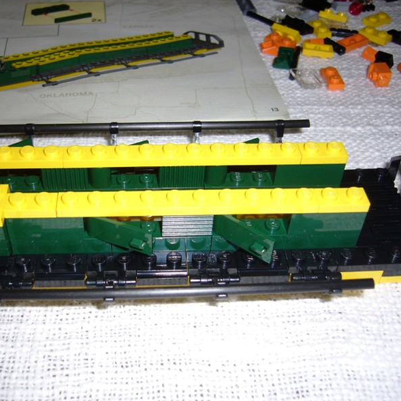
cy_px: 202
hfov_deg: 39.8
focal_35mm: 42
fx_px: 550
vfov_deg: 40.0
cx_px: 150
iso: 80
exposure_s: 1/60
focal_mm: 5.8
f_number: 2.8
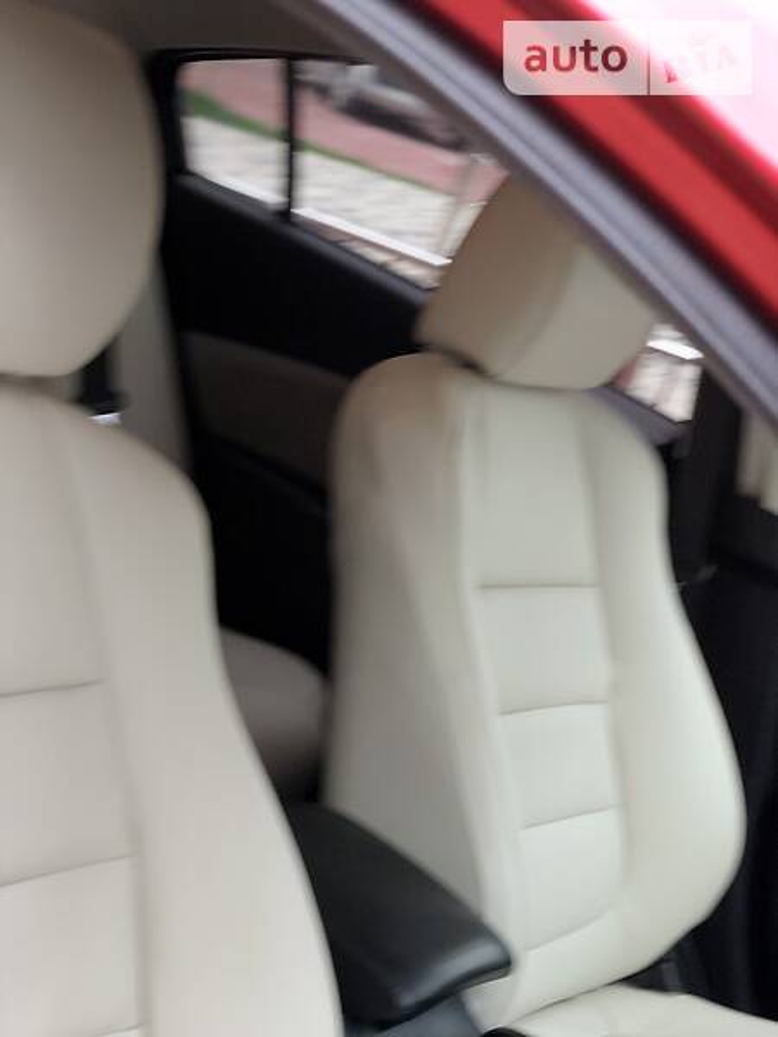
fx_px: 1708
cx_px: 389
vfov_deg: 33.8
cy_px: 518
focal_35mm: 57
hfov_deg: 25.7
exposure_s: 1/40
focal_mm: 6.6
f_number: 2.8
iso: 25
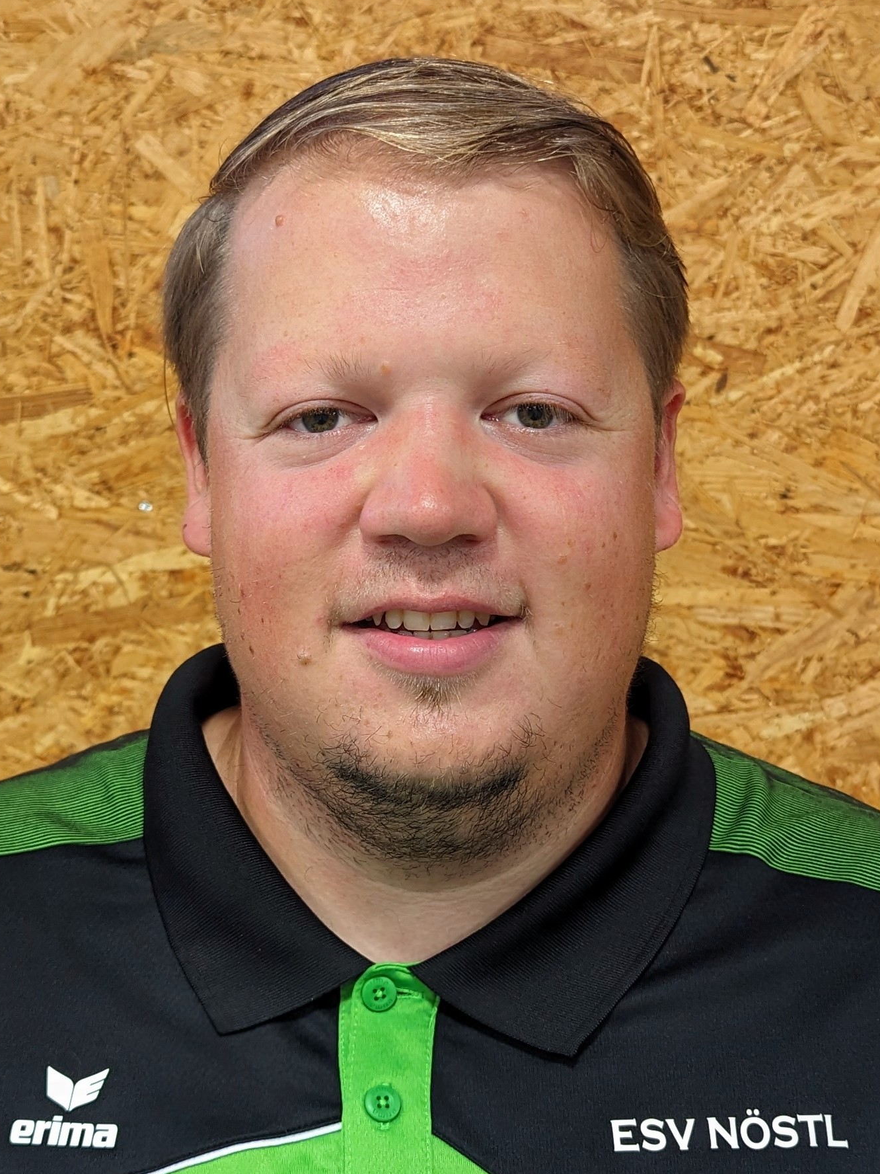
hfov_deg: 54.9
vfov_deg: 69.4
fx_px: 847
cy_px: 607
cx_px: 428
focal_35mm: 25
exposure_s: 1/25
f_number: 1.85
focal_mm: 6.81
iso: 189
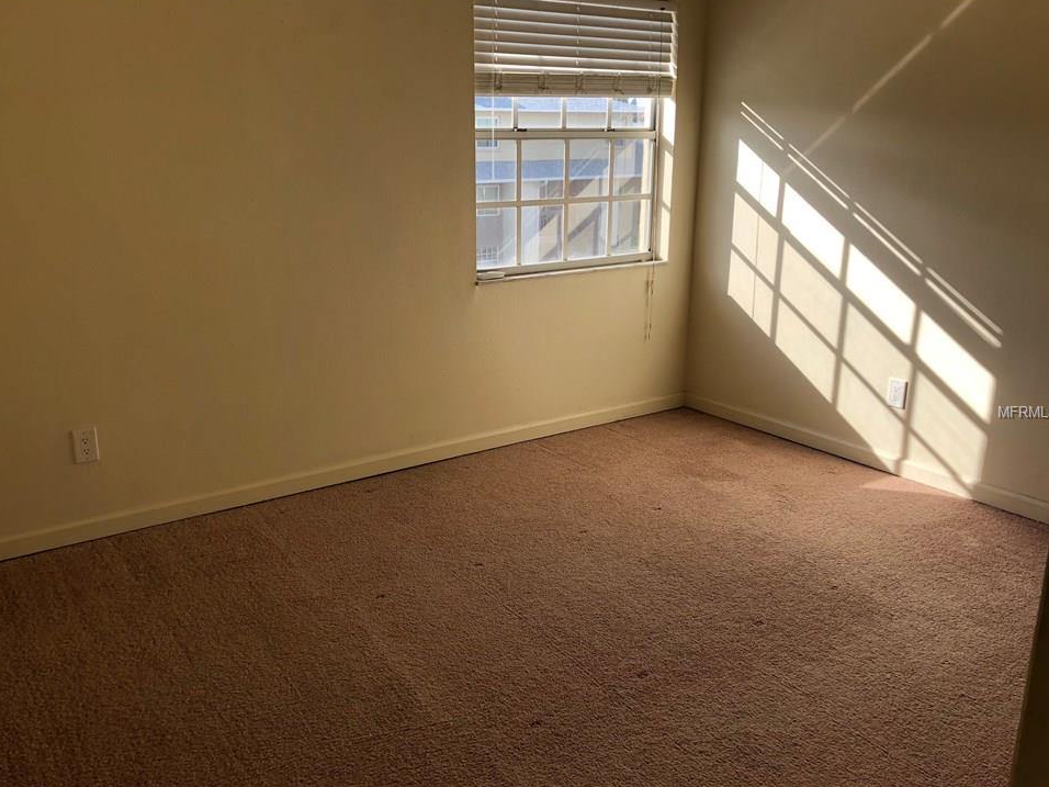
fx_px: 909
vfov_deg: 46.8
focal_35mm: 30
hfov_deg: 59.9
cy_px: 413
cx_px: 503
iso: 20
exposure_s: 1/190
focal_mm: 4
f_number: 1.8
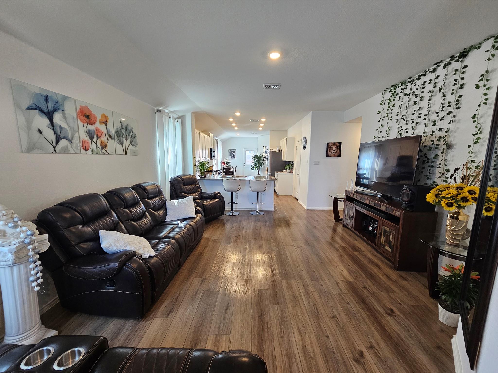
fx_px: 187
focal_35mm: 13
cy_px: 186
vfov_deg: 89.9
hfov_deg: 106.2
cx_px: 249
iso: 200
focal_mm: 2.2
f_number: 2.2
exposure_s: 1/60
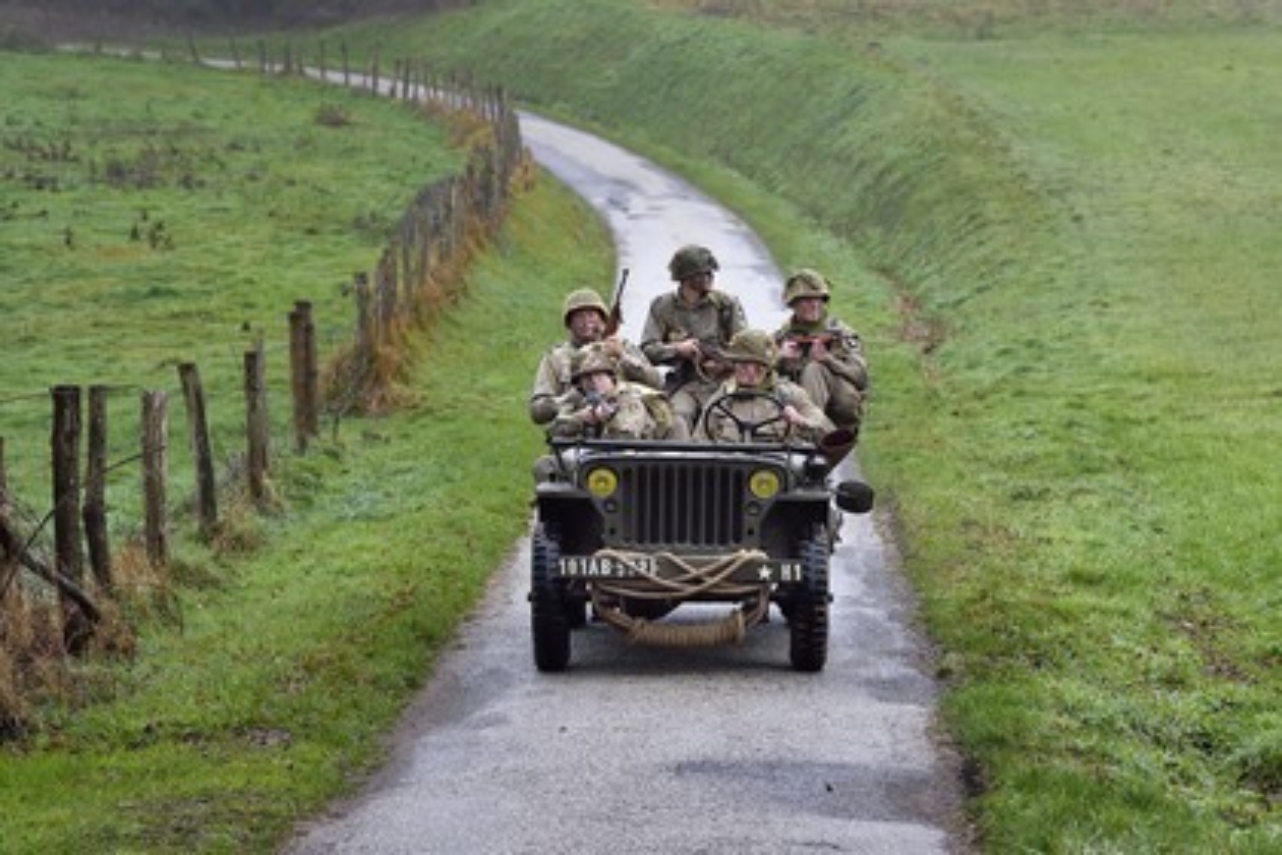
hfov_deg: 18.3
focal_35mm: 112
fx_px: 3988
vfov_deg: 12.2
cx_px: 641
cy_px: 428
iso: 1600
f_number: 5.6
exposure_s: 1/250
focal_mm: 112
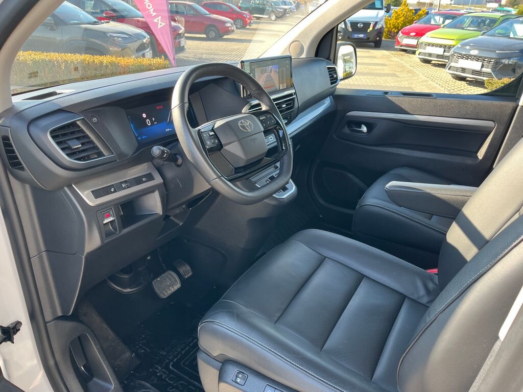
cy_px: 196
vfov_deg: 53.1
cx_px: 262
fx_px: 393
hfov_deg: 67.3
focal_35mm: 26
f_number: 1.6
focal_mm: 5.1
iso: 64
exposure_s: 1/172
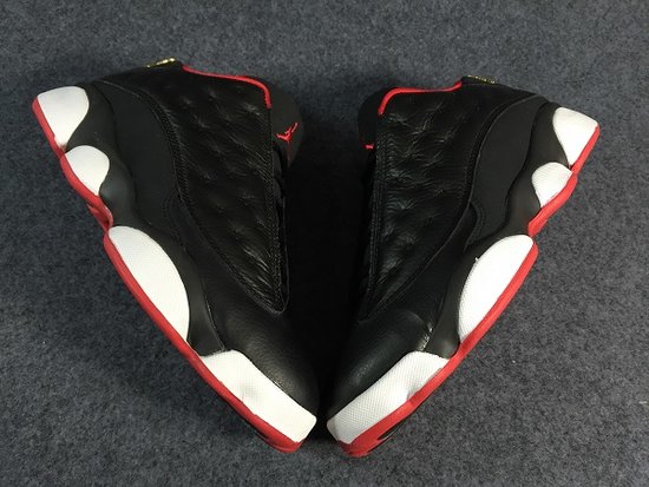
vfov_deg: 48.3
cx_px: 324
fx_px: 544
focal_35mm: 29
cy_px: 244
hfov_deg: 61.6
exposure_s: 1/33
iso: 40
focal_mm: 4.15
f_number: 2.2
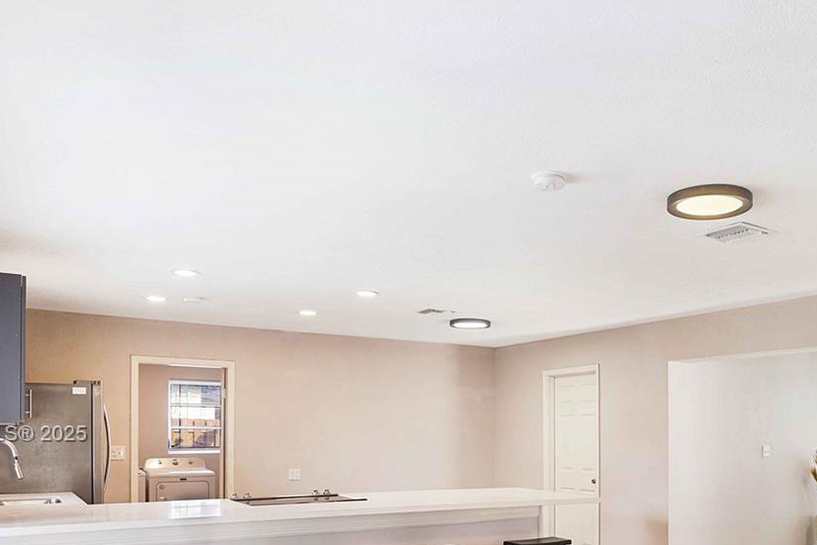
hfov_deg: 58.5
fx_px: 704
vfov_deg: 40.6
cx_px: 562
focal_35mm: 31
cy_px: 436
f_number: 4
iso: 400
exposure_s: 1/160
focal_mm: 16
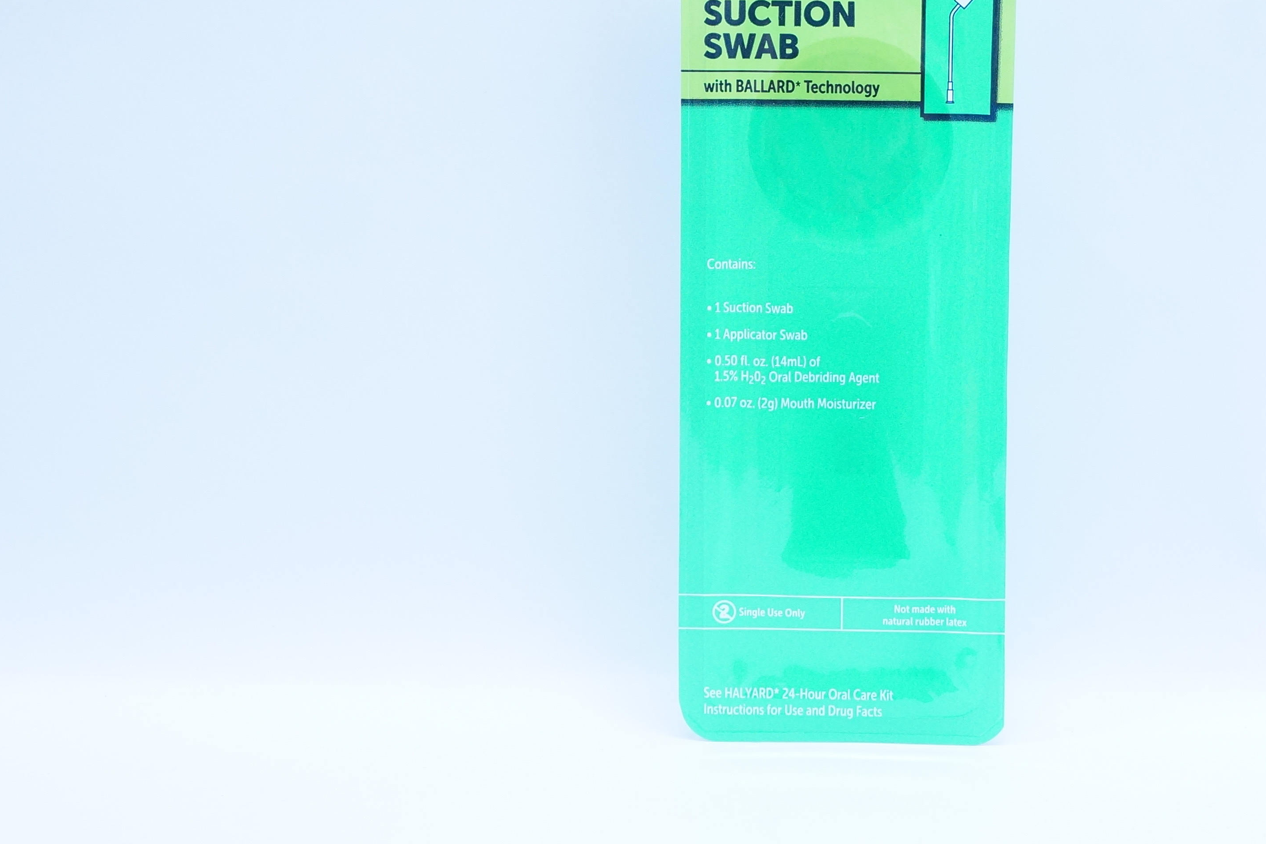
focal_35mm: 72
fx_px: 2532
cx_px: 840
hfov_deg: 27.9
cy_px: 292
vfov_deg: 18.9
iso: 800
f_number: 5
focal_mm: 28
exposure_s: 1/160
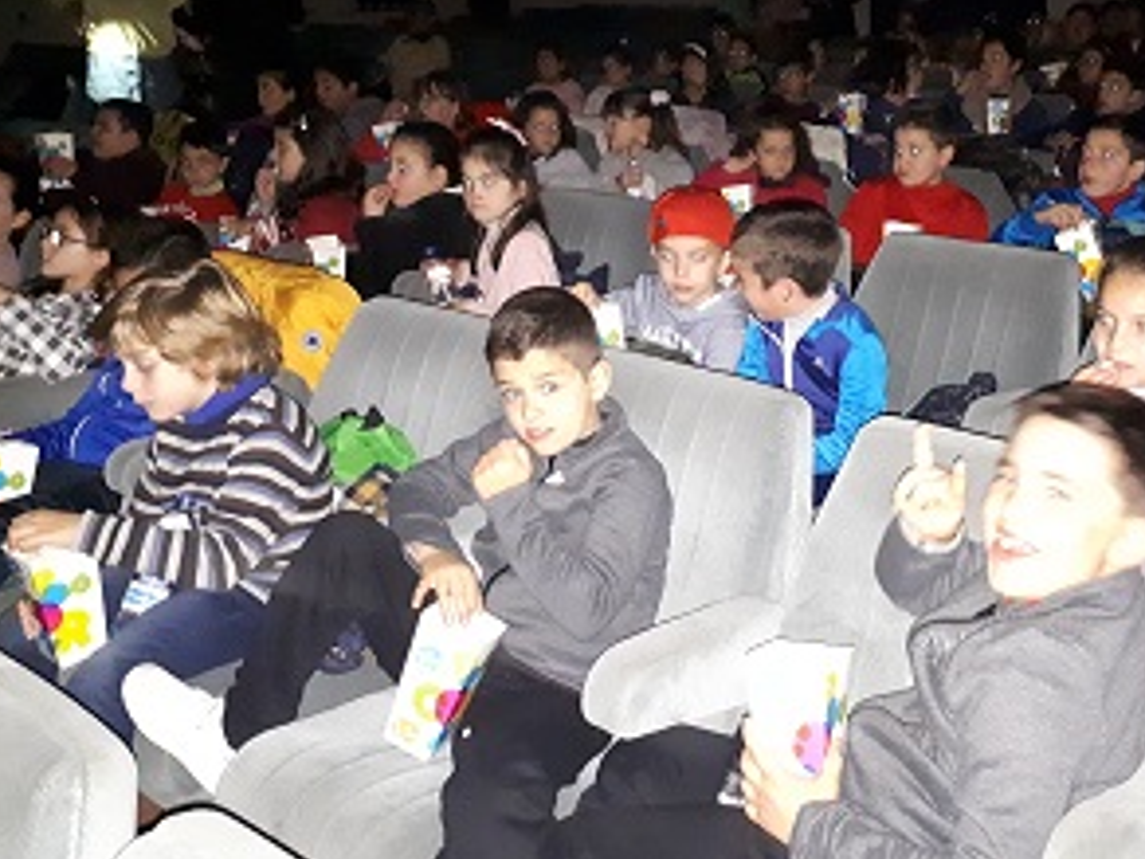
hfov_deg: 50.0
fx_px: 1224
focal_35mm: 37
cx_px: 659
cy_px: 282
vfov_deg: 38.2
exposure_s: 1/17
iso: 1250
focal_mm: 3.6
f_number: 1.9
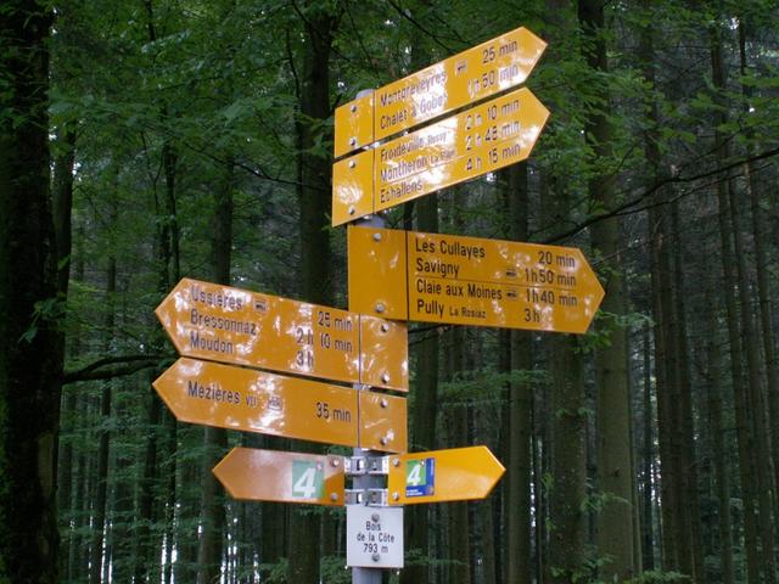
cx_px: 390
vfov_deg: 25.7
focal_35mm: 57
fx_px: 1283
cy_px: 292
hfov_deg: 33.8
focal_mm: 9.45
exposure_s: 1/30
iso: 160
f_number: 3.2
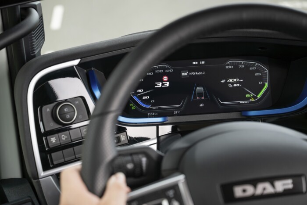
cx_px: 154
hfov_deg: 28.8
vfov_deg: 19.5
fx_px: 597
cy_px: 102
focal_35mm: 70
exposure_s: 1/200
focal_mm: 70
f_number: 5
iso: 400
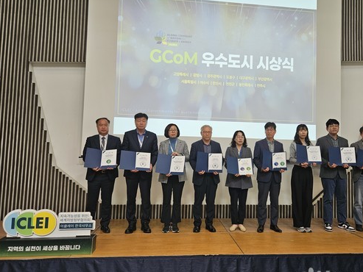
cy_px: 135
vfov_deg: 49.8
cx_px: 216
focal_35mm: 28
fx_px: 294
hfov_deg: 62.9
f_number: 1.8
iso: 125
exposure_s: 1/60
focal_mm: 5.4
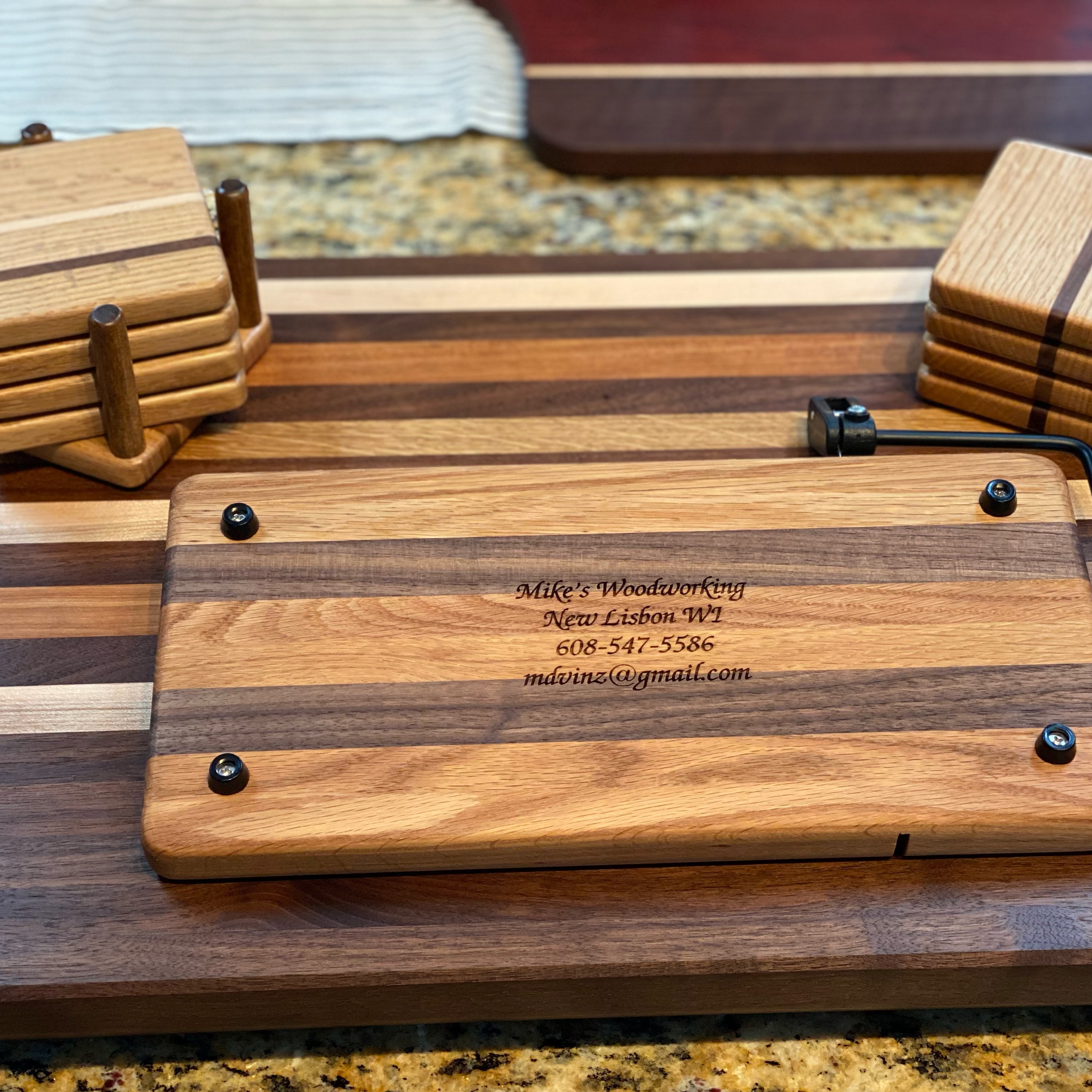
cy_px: 551
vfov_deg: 27.7
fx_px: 2213
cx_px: 597
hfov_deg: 27.7
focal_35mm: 62
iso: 160
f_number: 2
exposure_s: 1/60
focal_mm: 6
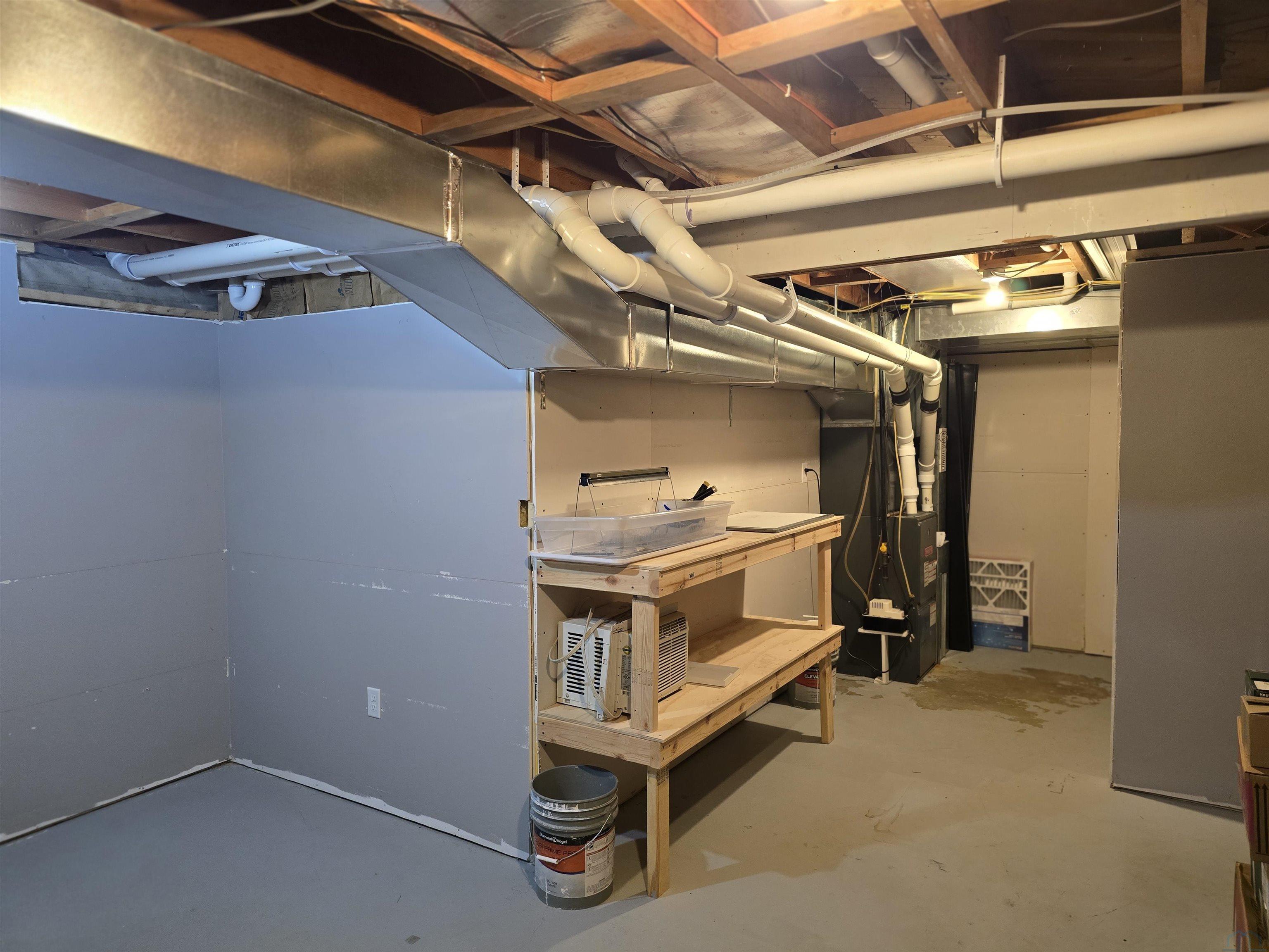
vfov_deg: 58.9
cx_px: 634
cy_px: 476
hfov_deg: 73.9
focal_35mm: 23
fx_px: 843
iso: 640
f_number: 1.7
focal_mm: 6.3
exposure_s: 1/60
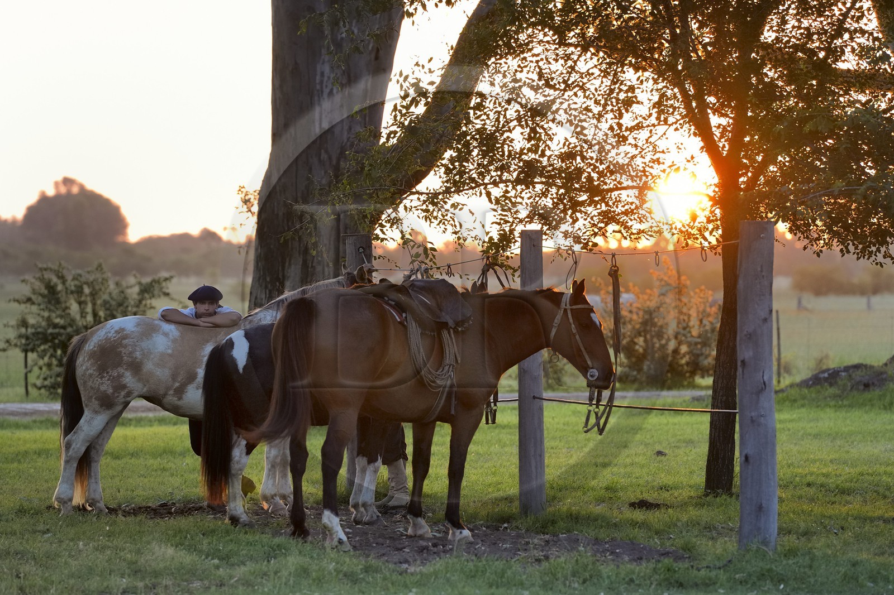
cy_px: 298
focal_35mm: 200
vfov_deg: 6.9
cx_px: 447
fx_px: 4965
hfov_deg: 10.3
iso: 800
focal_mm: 200
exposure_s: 1/160
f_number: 4.5
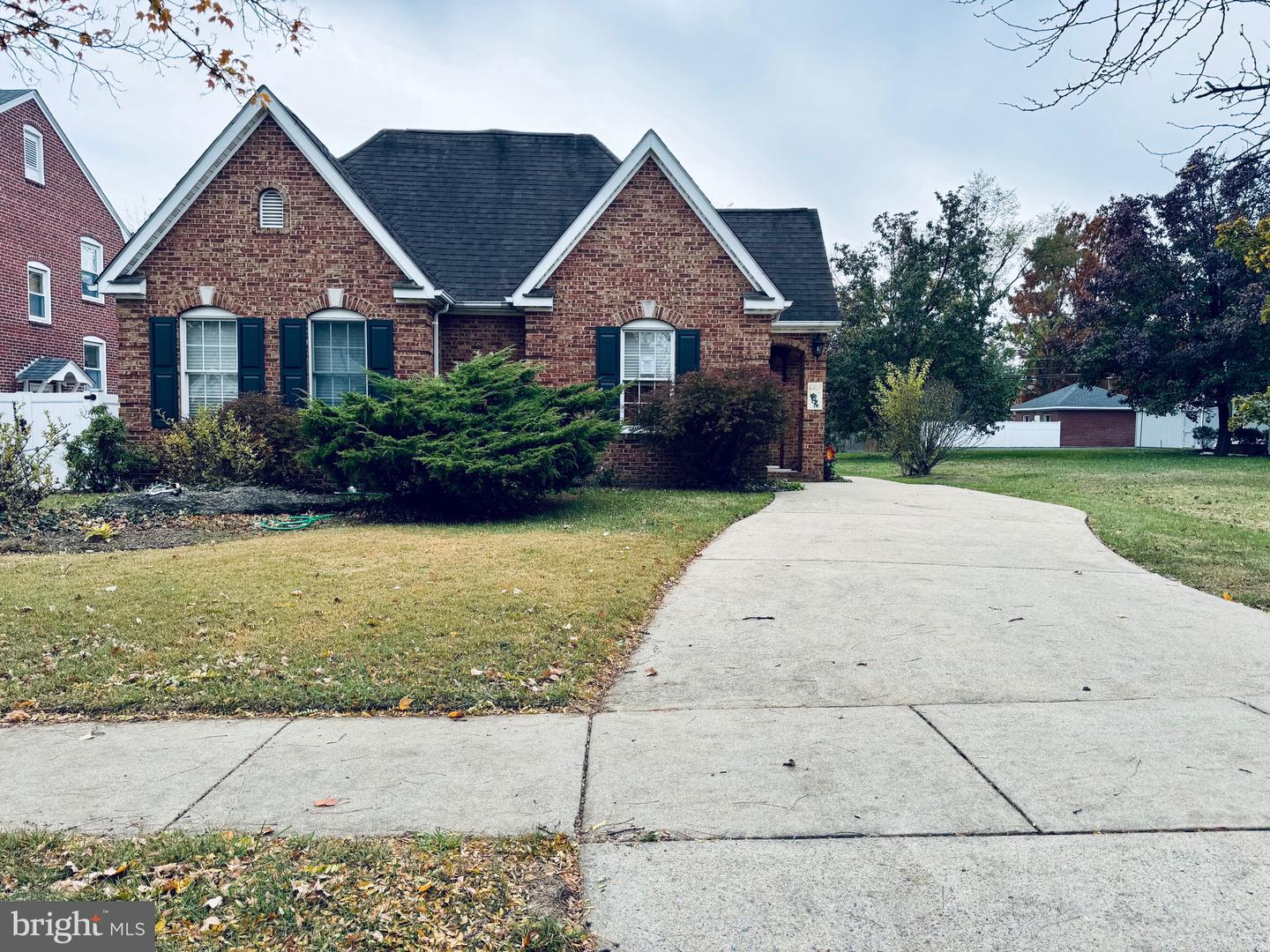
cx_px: 635
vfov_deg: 56.8
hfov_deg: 71.6
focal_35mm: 24
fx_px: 881
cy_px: 476
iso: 80
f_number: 1.78
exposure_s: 1/1637
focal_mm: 6.76
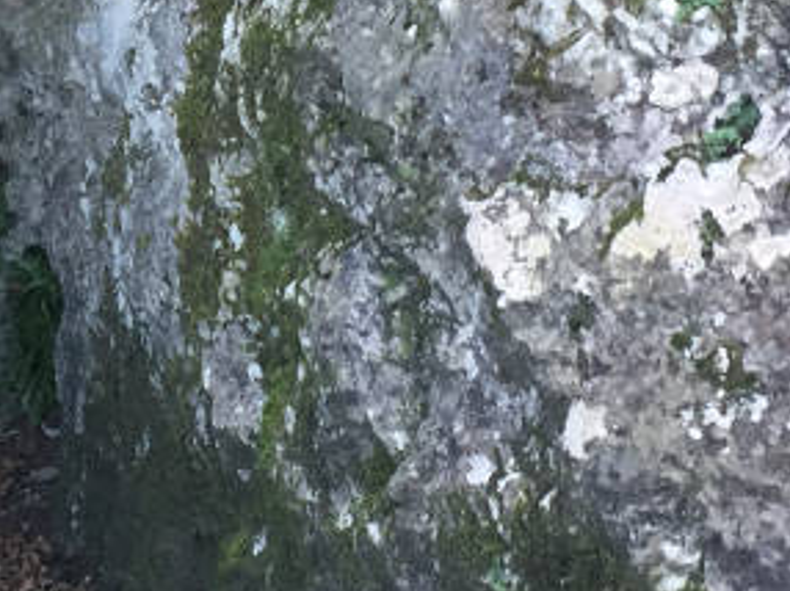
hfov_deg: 18.5
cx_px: 19
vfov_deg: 14.0
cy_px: 28
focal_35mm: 104
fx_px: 2371
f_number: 2.2
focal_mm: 4.15
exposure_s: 1/33
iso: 50
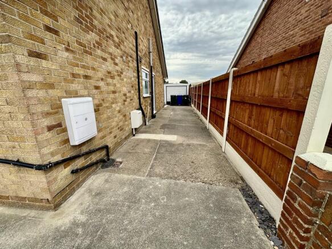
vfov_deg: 85.7
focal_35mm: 14
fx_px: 134
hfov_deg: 102.1
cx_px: 166
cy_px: 124
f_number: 2.2
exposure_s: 1/413
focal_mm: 2.22
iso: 40
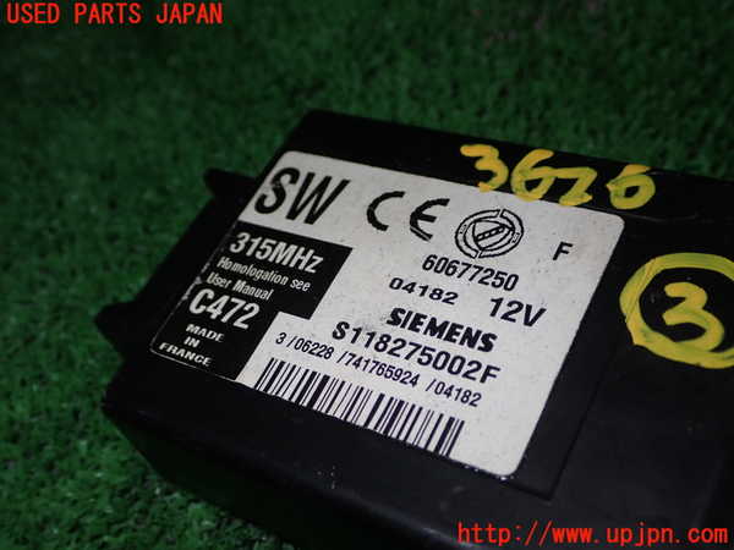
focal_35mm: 44
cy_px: 275
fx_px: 933
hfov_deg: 42.9
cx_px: 367
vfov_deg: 32.9
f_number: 9
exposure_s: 1/40
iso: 200
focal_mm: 7.84
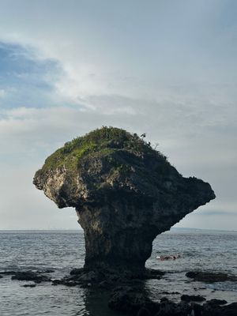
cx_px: 118
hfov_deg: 30.3
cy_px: 158
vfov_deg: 39.7
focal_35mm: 48
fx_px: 438
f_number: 1.78
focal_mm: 6.86
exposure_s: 1/3876
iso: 64
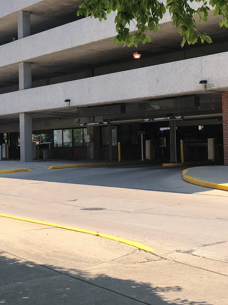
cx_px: 10
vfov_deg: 32.7
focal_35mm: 59
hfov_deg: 23.9
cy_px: 146
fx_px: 518
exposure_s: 1/1185
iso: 20
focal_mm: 4
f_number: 1.8
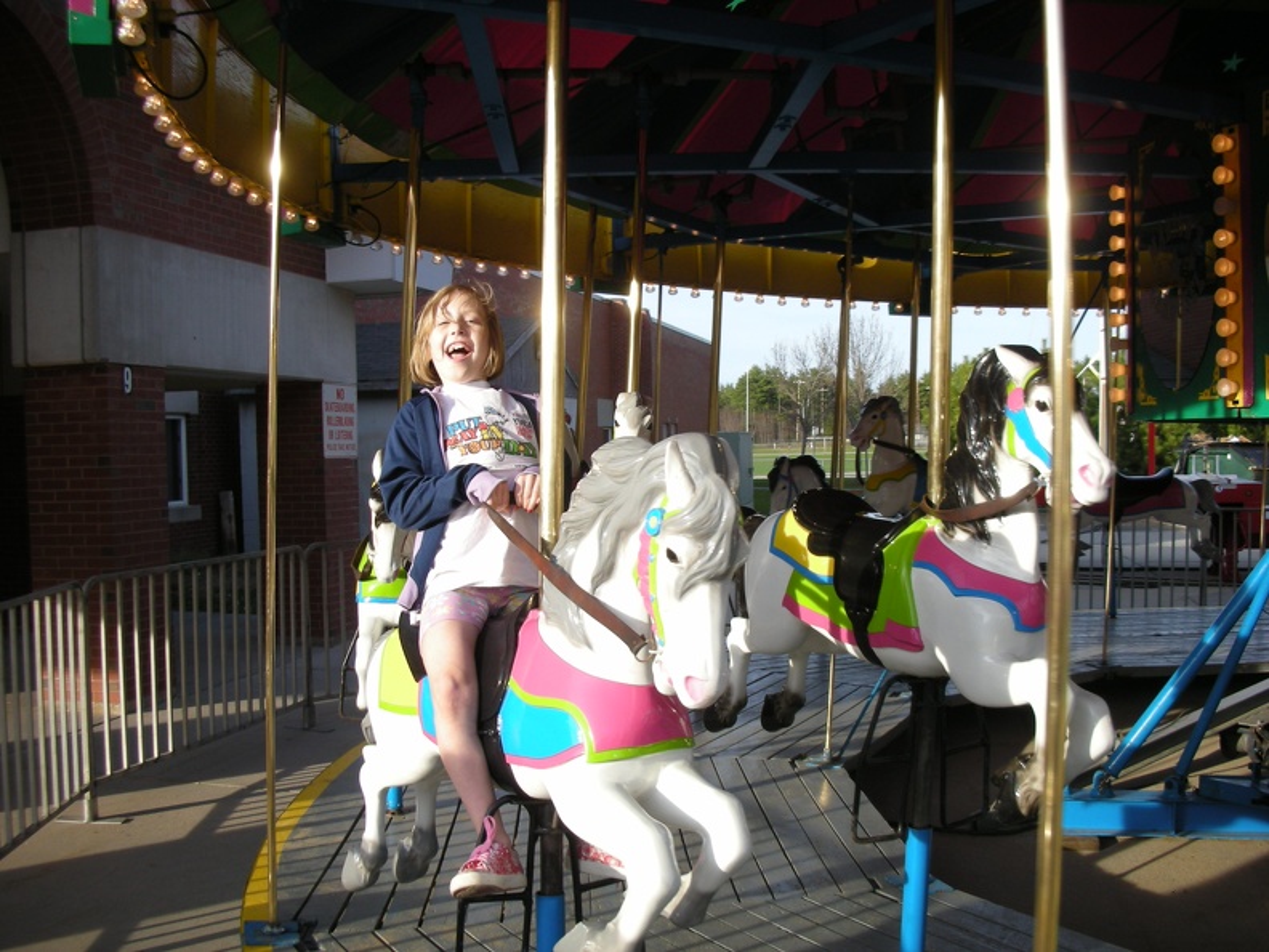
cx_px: 634
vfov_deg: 40.7
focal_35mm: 35
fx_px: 1283
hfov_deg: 52.6
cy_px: 476
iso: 50
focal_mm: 5.8
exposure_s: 1/297
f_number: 2.8
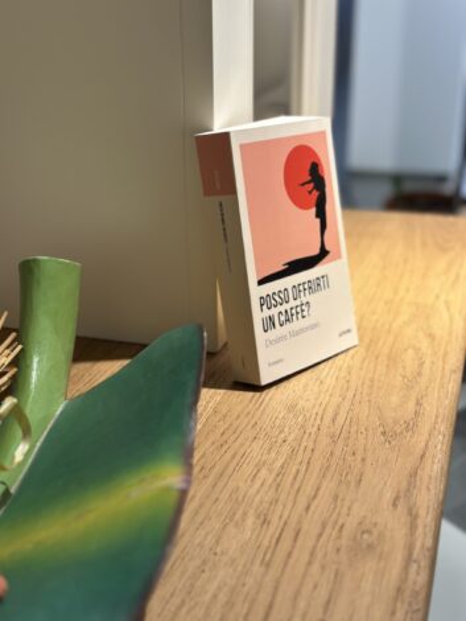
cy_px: 310
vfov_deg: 39.6
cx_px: 233
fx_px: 861
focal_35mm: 48
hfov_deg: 30.3
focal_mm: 6.86
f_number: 1.78
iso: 125
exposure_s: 1/100
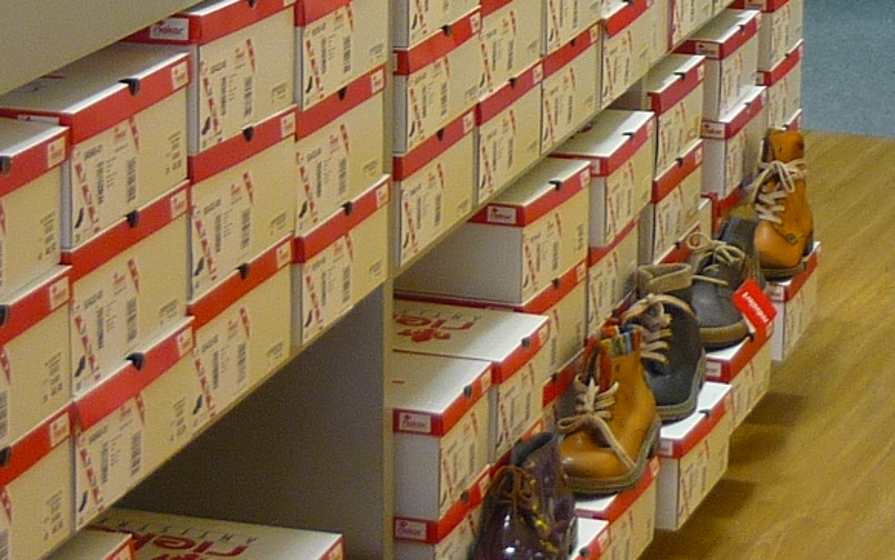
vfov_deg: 10.5
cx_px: 364
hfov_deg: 17.0
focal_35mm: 123
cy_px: -94
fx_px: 3001
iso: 125
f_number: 2.8
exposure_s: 1/30
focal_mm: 5.5
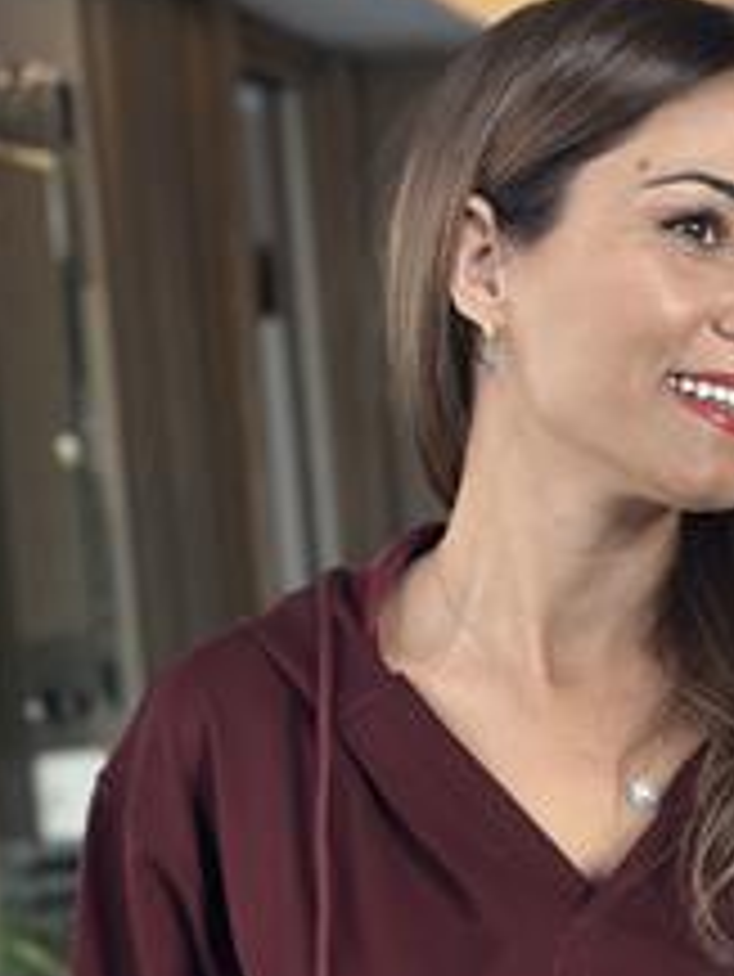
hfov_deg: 13.2
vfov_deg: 17.2
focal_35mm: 112
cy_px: 963
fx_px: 3163
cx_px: 617
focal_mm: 6.86
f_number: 1.78
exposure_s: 1/40
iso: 400
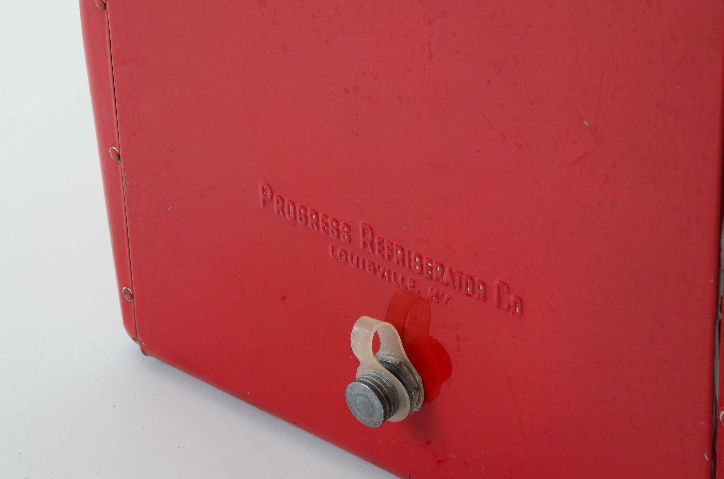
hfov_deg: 13.1
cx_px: 362
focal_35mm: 158
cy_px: 240
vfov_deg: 8.7
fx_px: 3161
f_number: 16
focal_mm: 105
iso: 400
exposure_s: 1/160
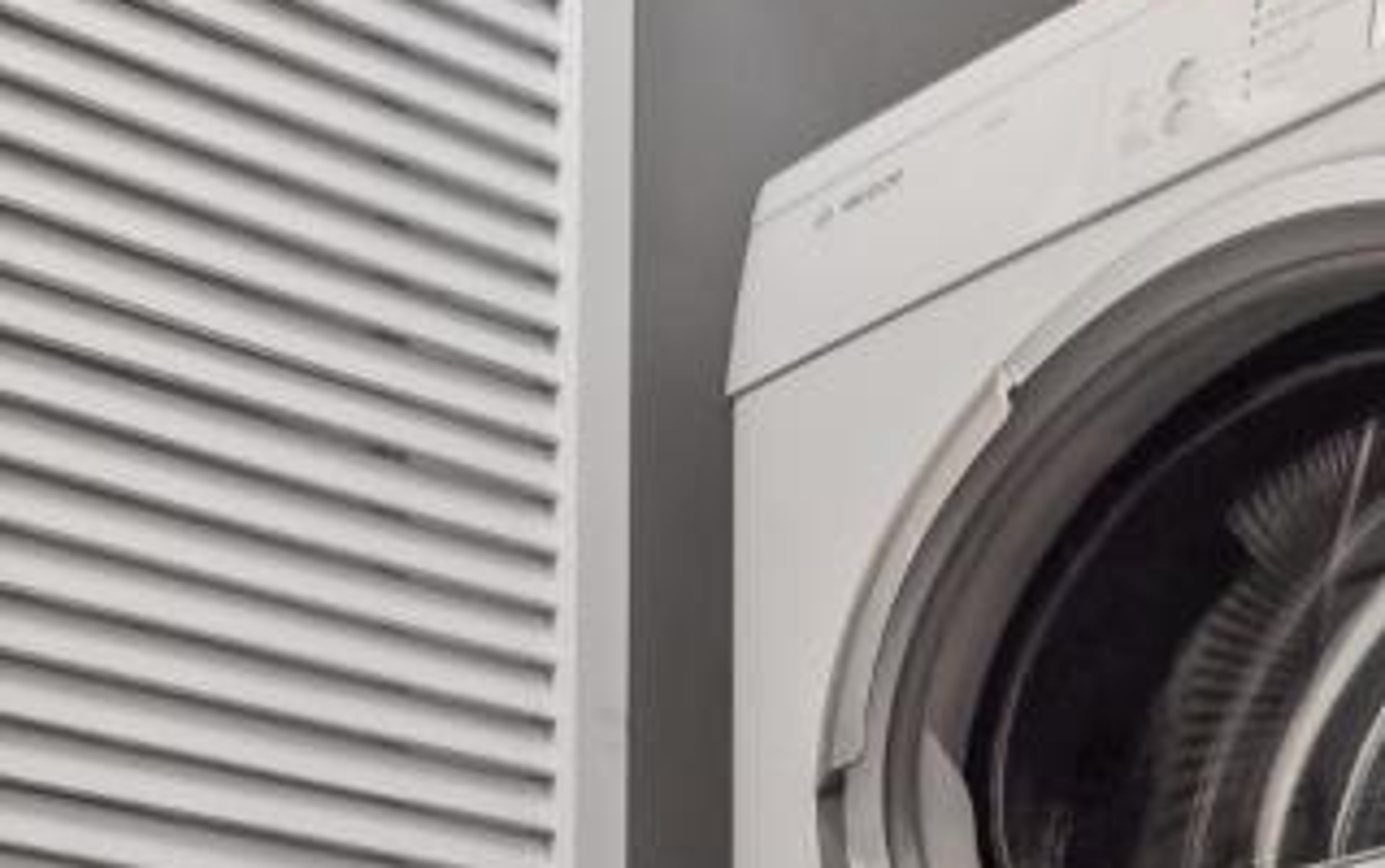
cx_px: -113
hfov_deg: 28.1
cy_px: 1697
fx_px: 2531
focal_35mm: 67
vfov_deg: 15.7
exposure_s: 1/60
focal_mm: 14
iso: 100
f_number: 11
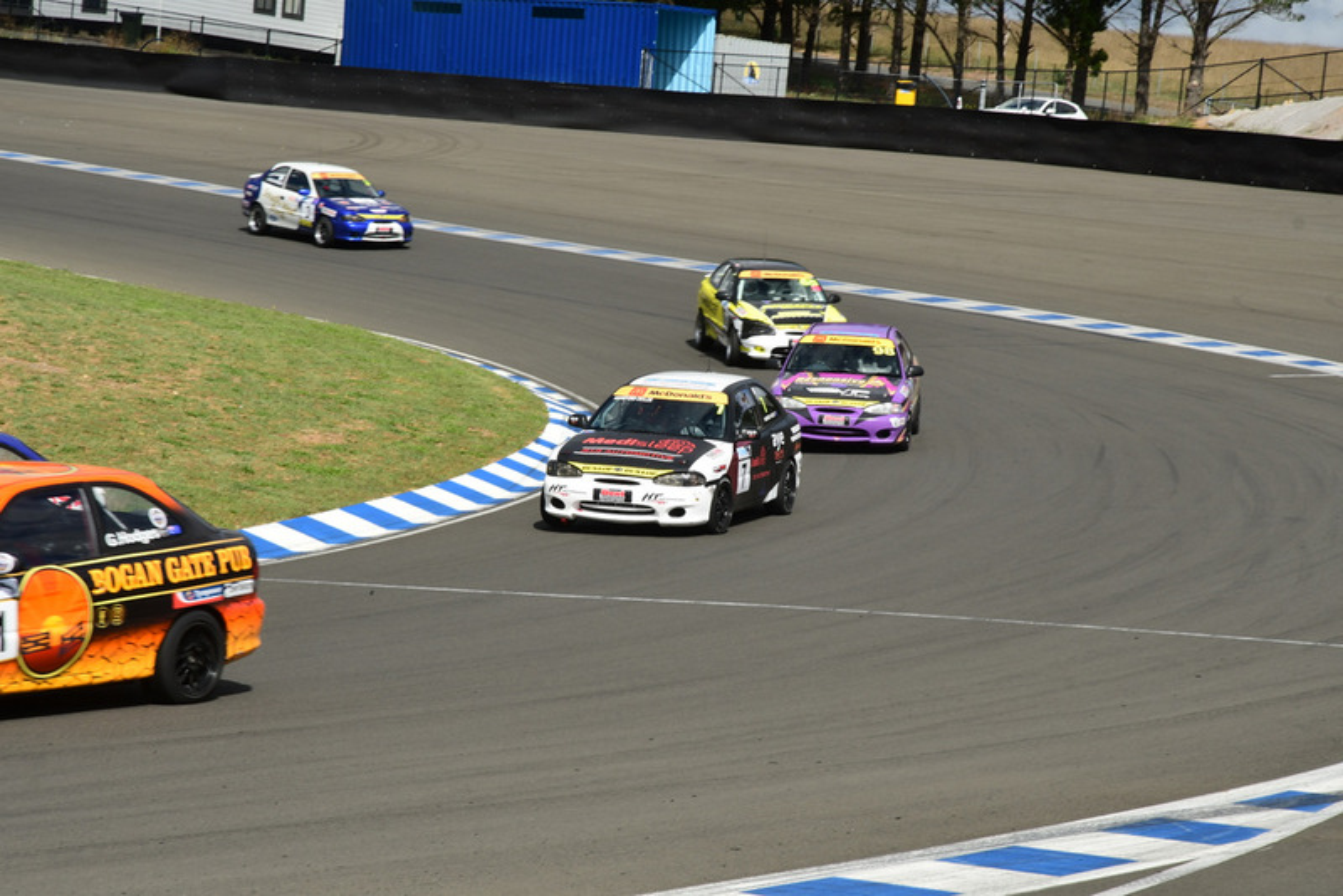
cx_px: 672
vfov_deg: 11.4
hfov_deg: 17.1
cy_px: 448
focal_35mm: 120
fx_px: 4478
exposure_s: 1/400
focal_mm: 80
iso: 200
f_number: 11
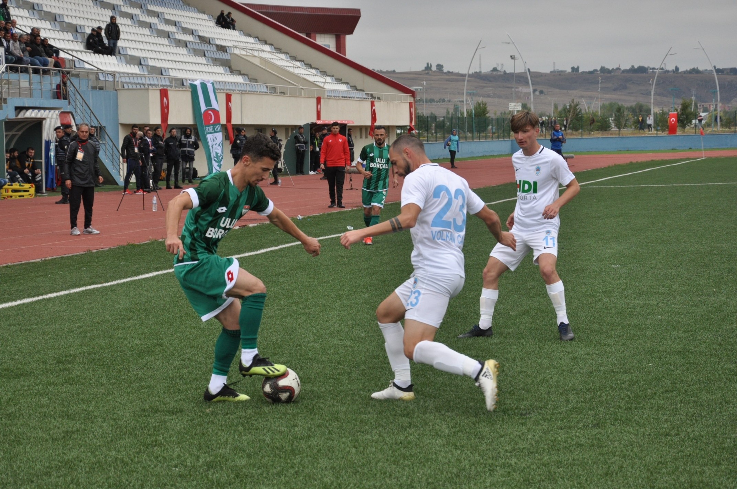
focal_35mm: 105
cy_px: 244
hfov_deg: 19.5
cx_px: 368
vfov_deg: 13.0
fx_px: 2147
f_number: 8
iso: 800
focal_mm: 70
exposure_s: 1/1000
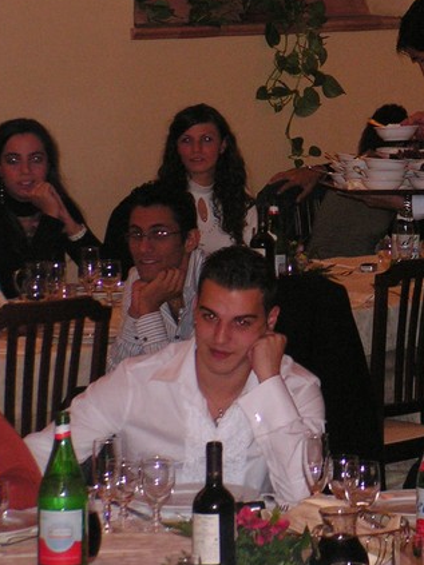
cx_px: 499
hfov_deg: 7.6
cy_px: 252
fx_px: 3186
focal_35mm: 195
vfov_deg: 10.1
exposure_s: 1/100
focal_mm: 17.3
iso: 200
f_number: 3.4
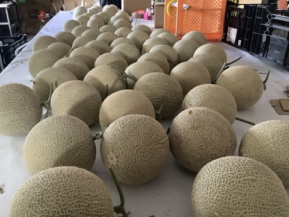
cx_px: 144
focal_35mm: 31
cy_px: 108
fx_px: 259
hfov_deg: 58.4
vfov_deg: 45.4
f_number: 2.4
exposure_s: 1/24
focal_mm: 3.3
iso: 640
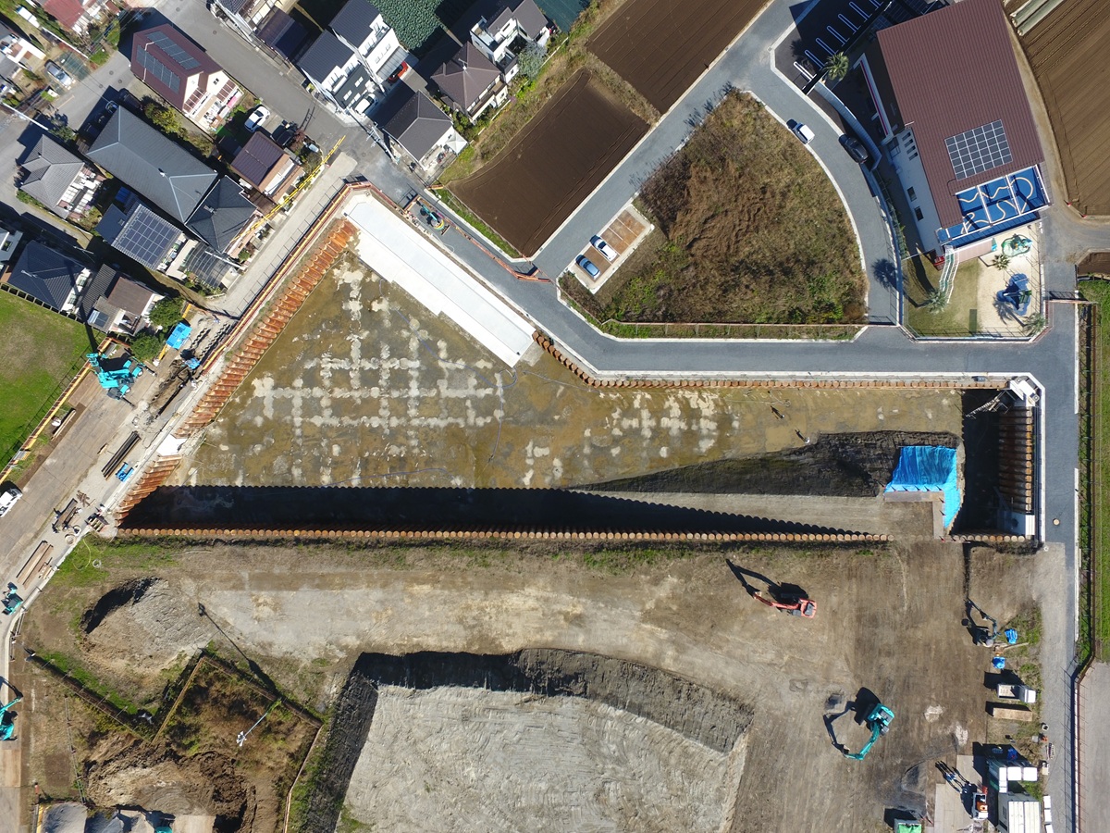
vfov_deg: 66.0
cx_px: 555
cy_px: 416
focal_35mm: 20
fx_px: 641
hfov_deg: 81.7
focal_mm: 3.61
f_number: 2.8
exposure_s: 1/571
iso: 100
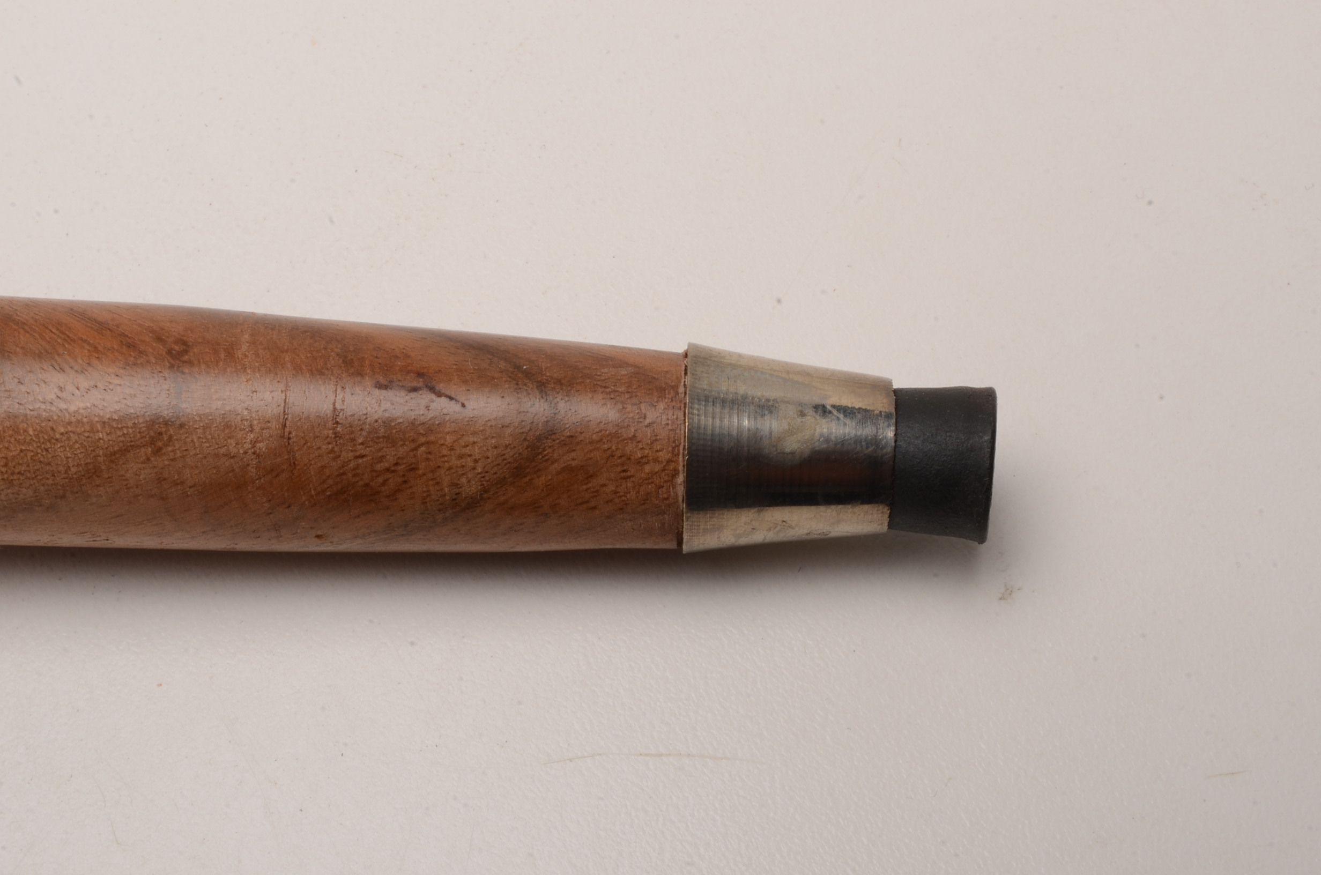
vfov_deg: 16.5
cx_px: 660
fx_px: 3021
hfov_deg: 24.7
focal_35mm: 82
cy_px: 438
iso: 100
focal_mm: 55
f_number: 32
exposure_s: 1/160
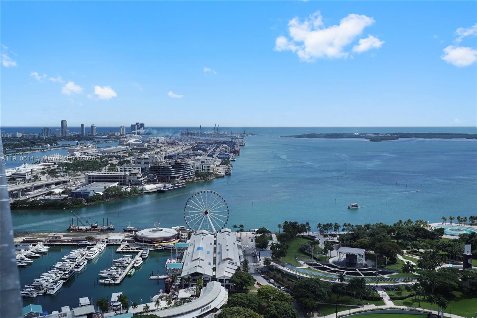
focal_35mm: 35
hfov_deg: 54.4
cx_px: 238
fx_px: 464
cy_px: 159
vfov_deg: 37.8
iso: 400
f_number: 8
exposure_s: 1/800
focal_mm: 35
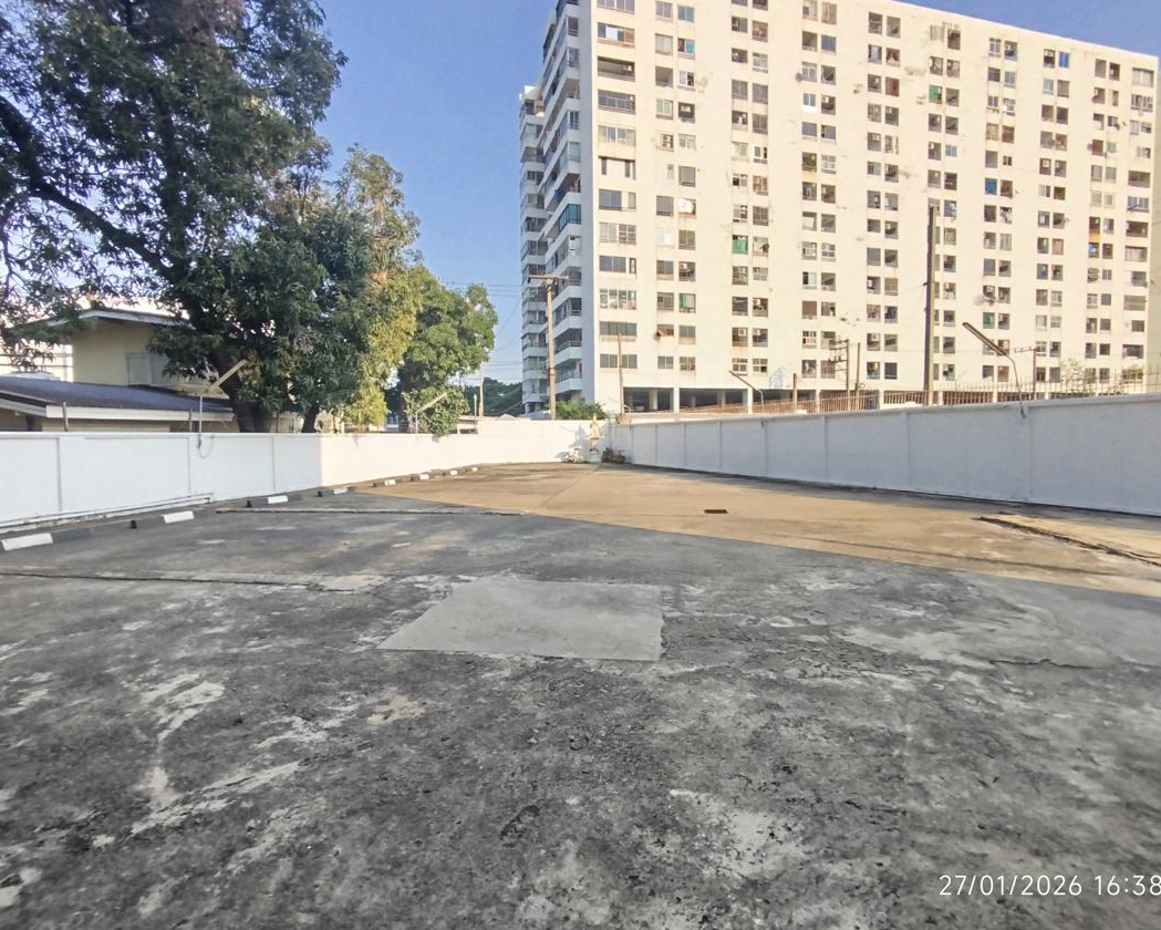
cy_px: 459
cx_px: 571
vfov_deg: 80.4
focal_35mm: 16
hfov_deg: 93.1
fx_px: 550
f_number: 2.2
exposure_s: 1/586
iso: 50
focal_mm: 1.65
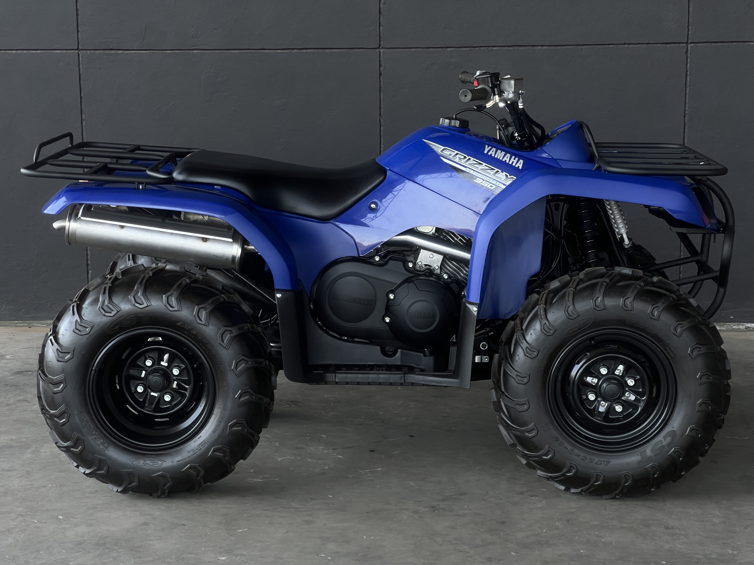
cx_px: 377
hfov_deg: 25.3
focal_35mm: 77
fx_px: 1677
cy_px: 282
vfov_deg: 19.1
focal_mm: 9
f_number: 2.8
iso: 80
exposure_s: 1/99
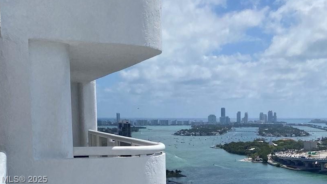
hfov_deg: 36.4
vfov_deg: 20.8
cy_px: 180
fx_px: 486
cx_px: 241
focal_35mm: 56
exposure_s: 1/6410
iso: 32
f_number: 1.8
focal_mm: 4.25
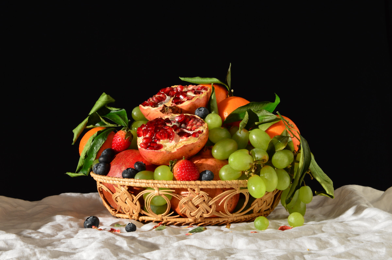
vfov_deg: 16.5
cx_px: 196
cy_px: 130
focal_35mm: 82
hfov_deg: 24.6
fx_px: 897
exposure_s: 8
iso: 100
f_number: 22
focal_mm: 55
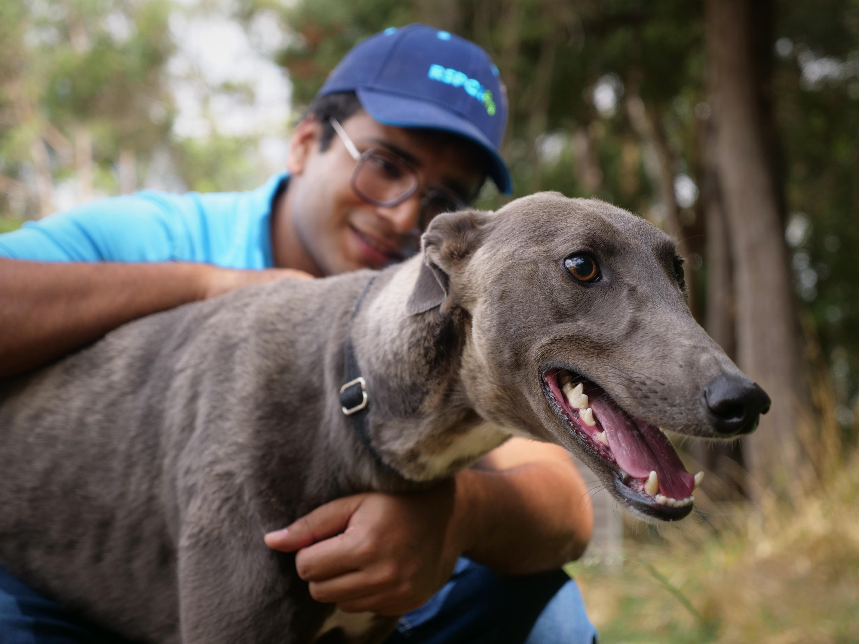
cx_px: 430
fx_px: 1539
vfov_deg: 23.7
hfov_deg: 31.2
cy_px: 322
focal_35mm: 62
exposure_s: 1/100
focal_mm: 31
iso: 200
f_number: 2.8
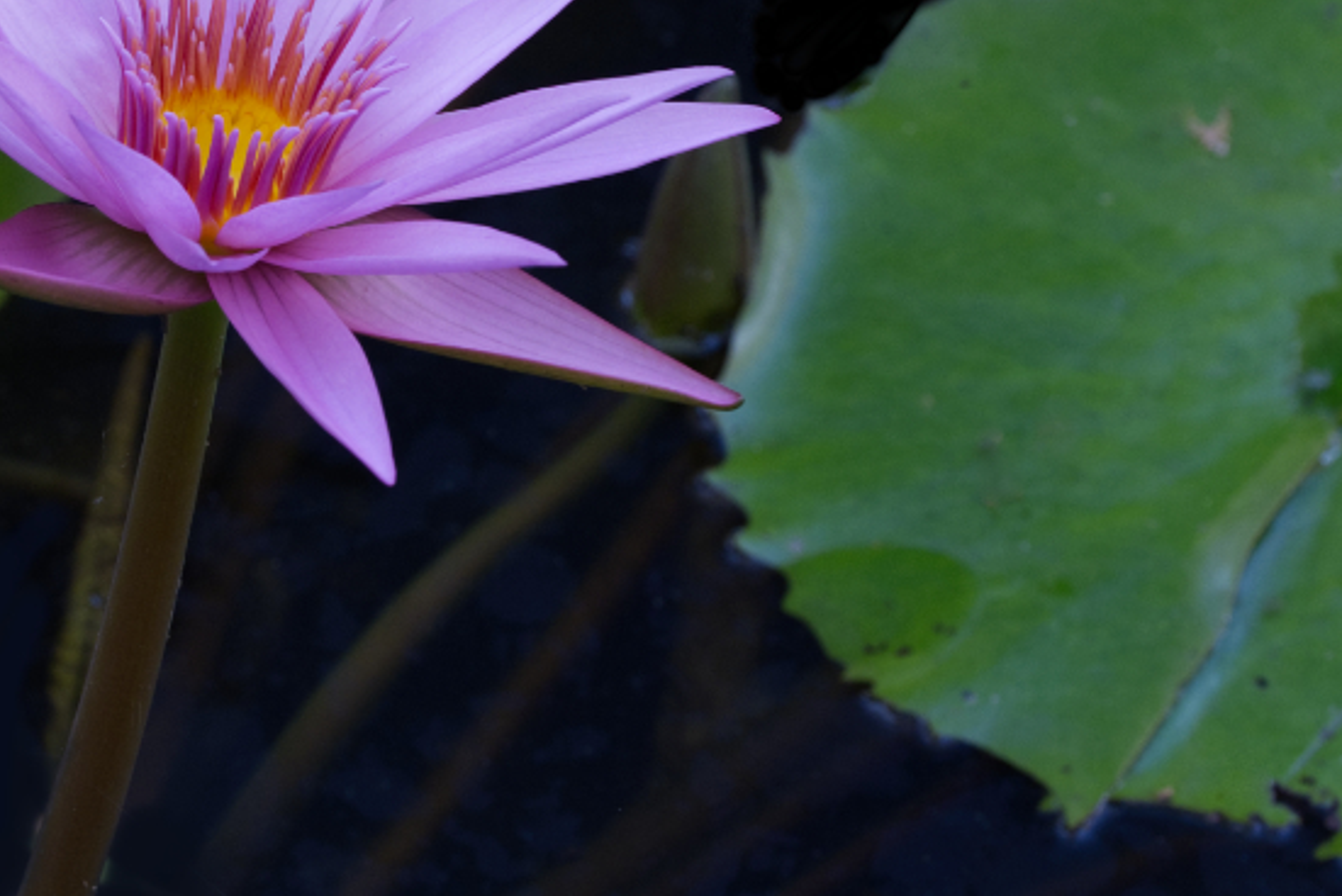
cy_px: 374
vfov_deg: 3.5
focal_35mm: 390
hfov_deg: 5.3
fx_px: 14545
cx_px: 404
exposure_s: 1/45
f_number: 8
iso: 1000
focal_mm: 140
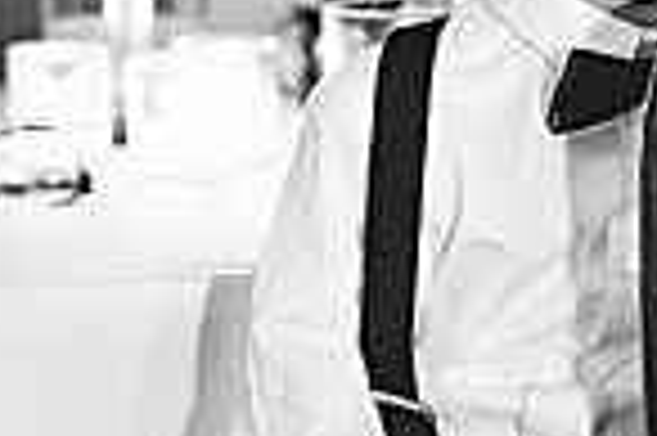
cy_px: -389
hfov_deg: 3.0
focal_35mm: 678
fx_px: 12360
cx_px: -9
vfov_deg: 2.0
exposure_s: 1/100
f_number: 1.4
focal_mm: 105
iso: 800
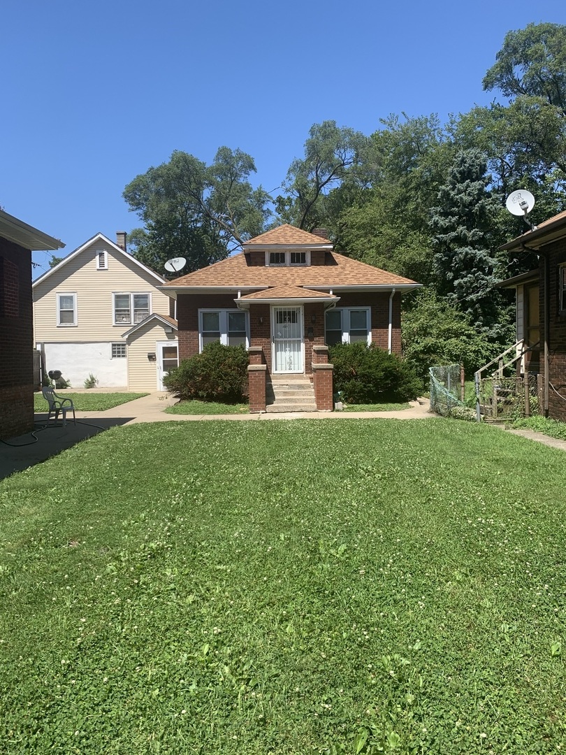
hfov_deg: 53.1
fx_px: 567
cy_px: 378
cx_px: 283
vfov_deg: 67.3
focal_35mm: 26
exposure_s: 1/1447
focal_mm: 4.25
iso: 25
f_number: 1.8
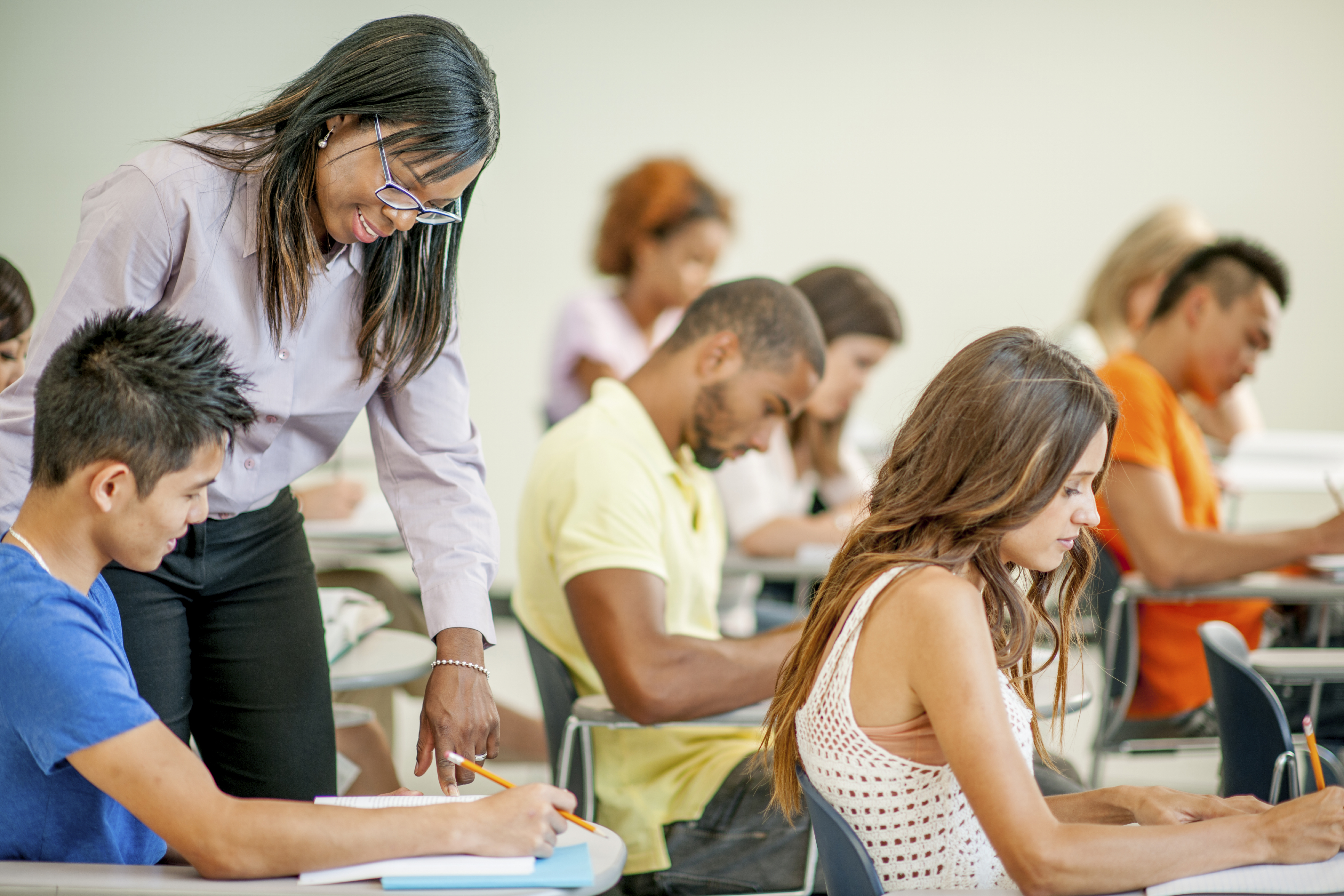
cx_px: 672
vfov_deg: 16.1
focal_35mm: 85
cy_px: 448
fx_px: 3173
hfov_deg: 23.9
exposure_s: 1/250
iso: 64
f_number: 1.4
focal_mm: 85
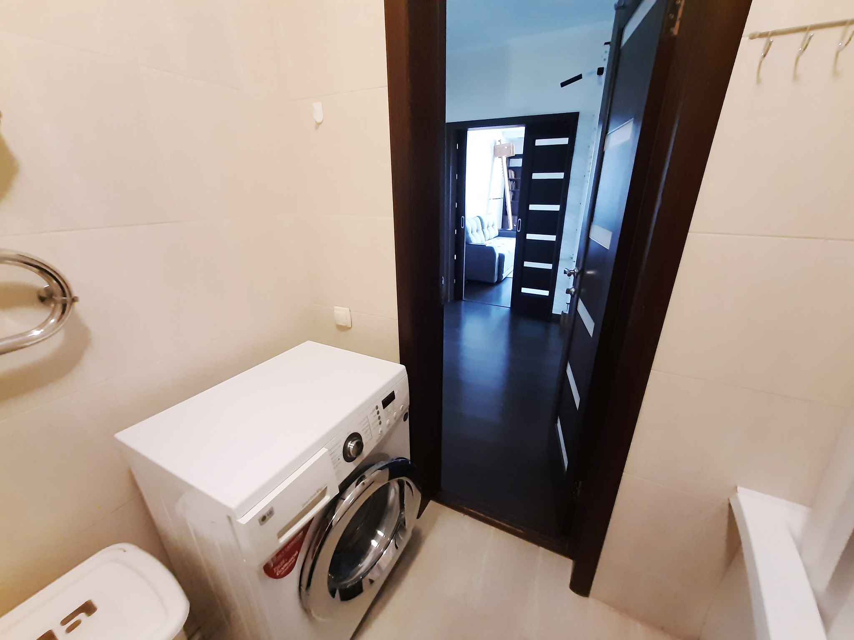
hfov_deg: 106.2
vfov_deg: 89.9
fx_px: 321
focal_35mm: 13
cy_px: 320
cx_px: 427
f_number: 2.2
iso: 500
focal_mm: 1.42
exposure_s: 1/20
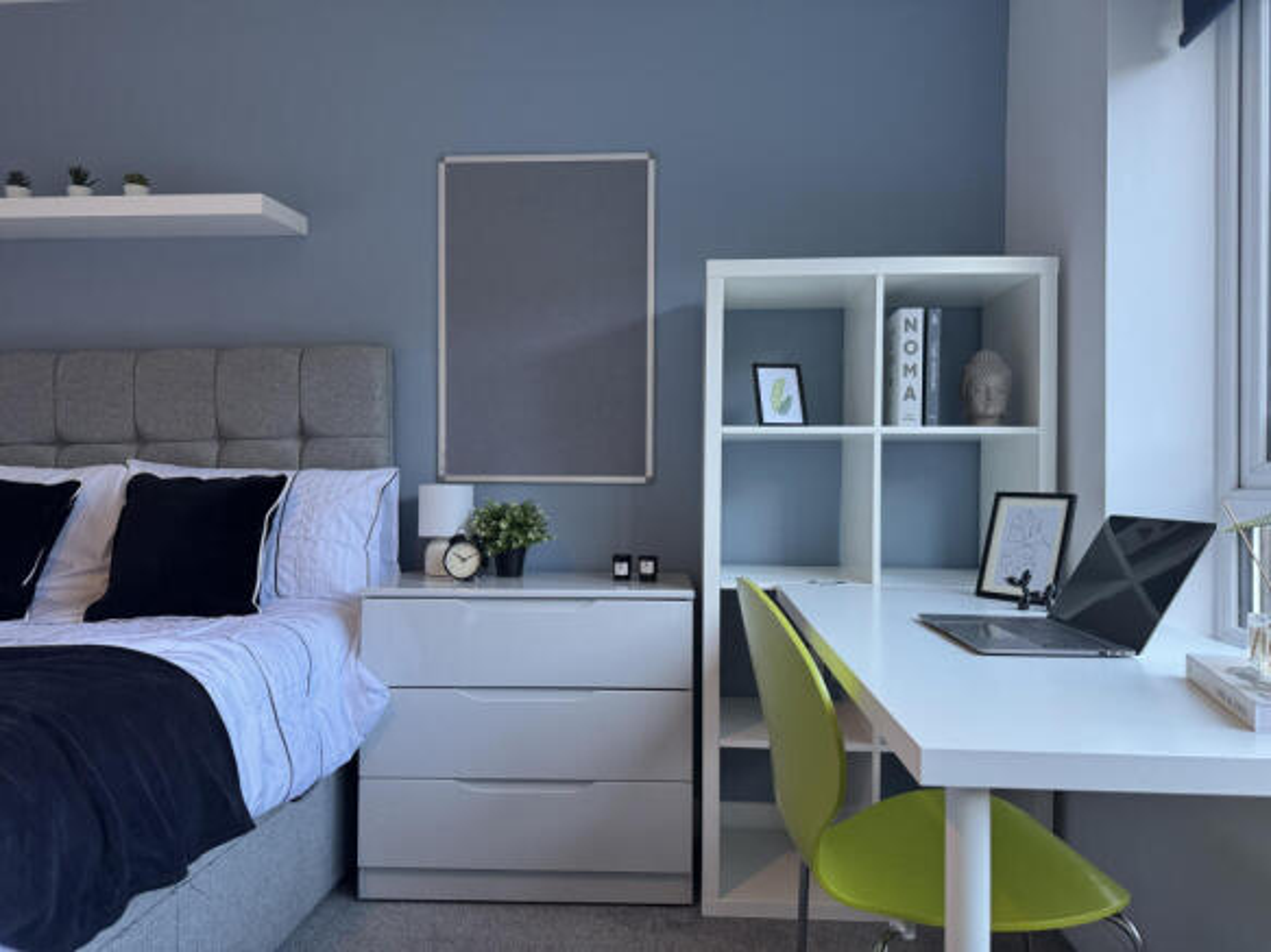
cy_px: 476
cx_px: 636
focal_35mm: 24
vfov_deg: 56.8
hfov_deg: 71.6
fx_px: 881
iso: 160
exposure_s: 1/100
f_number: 1.78
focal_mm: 6.76
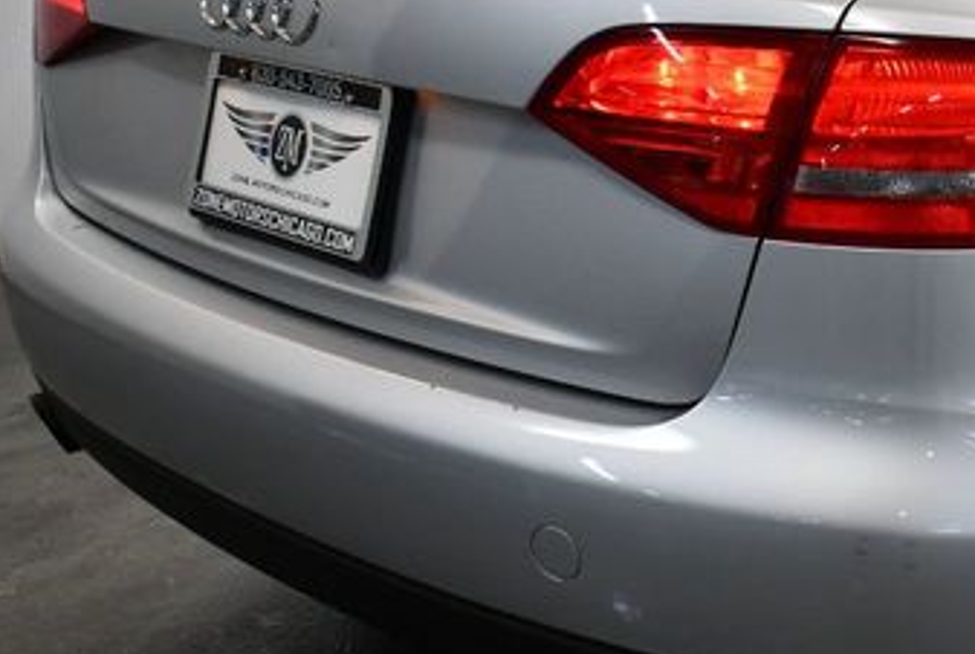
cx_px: 729
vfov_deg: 17.9
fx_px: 2062
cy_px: 135
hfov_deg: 26.3
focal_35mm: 76
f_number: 3.5
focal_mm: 20
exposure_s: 1/250
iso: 640
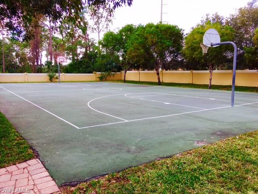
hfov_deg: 61.7
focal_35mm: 29
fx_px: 216
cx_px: 129
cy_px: 97
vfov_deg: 48.2
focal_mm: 4.15
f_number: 2.2
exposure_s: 1/418
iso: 25
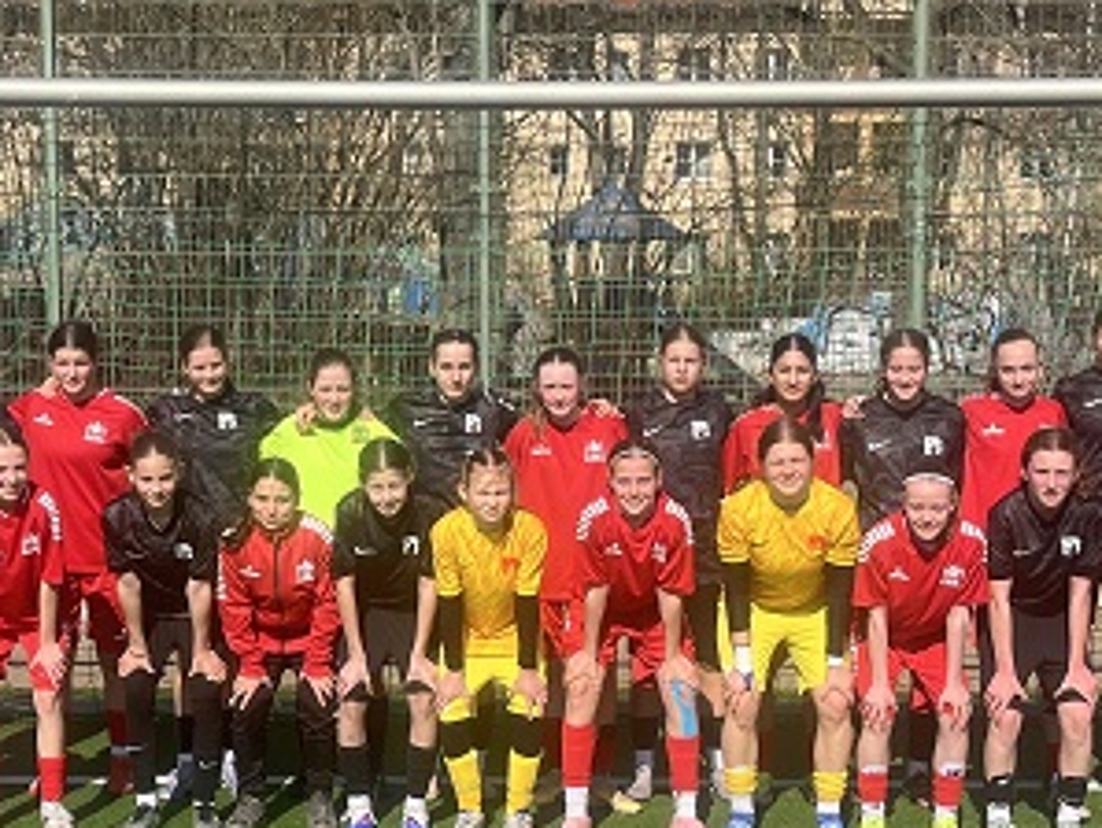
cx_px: 407
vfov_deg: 19.7
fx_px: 2390
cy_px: 479
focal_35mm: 75
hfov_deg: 25.9
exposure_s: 1/3413
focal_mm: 5.1
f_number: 1.6
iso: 50
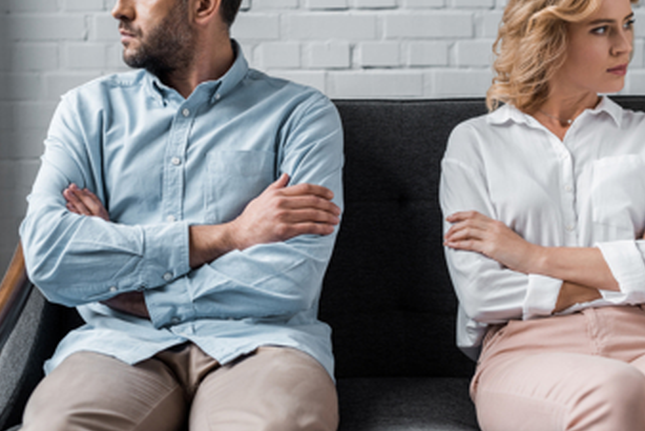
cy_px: 157
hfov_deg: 30.0
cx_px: 354
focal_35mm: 67
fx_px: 1201
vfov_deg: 20.3
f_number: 3.5
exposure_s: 1/200
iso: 320
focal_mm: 50
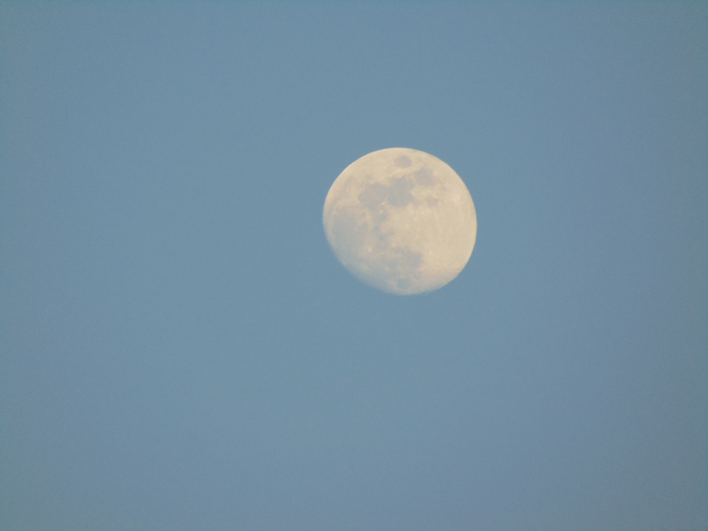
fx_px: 17917
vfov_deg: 1.7
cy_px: 266
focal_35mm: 876
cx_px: 354
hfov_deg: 2.3
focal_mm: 157.1
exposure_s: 1/200
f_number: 5.9
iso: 100
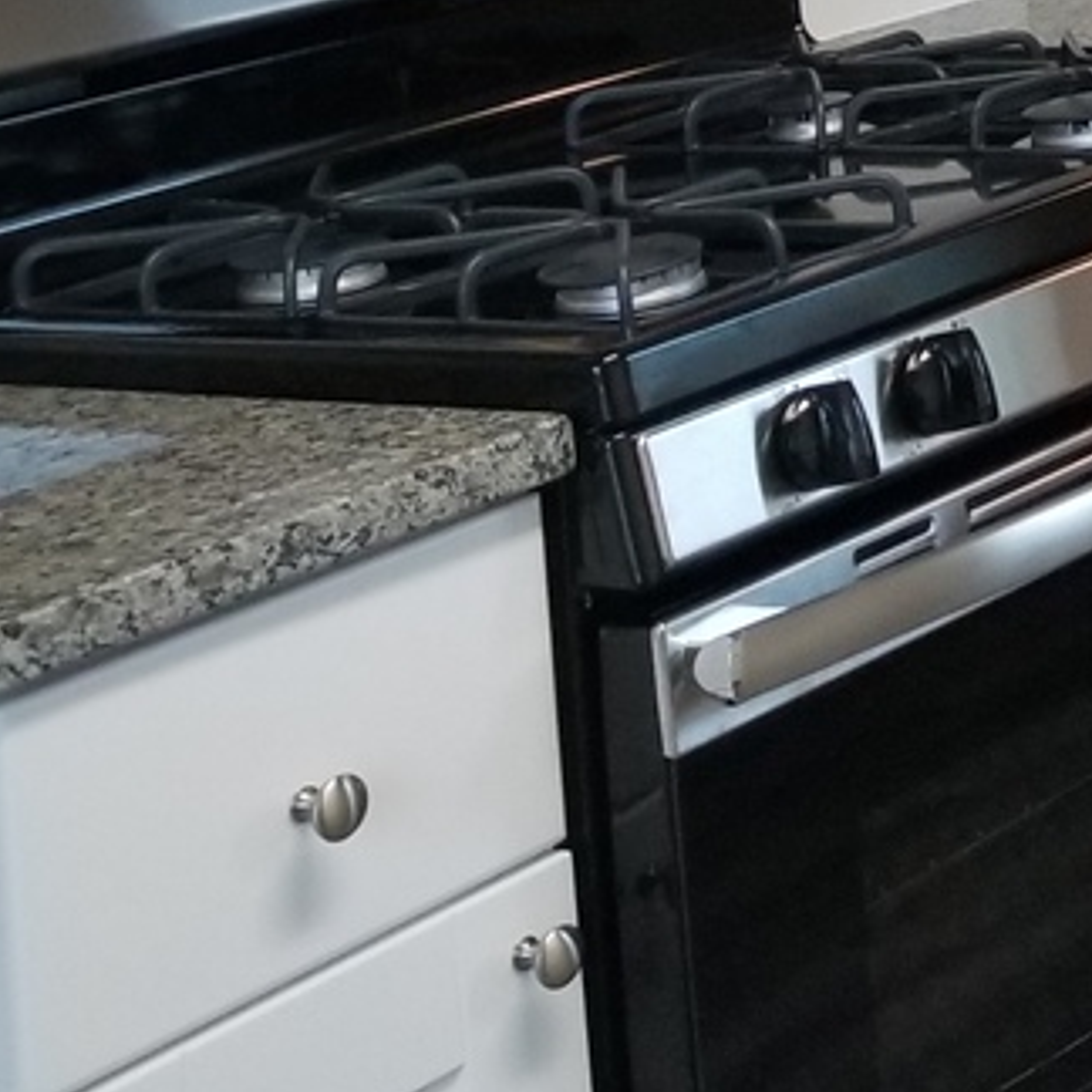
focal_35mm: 102
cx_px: 2396
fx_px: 3640
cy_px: -583
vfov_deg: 15.6
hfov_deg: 13.6
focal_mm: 4.3
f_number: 1.7
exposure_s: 1/40
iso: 160
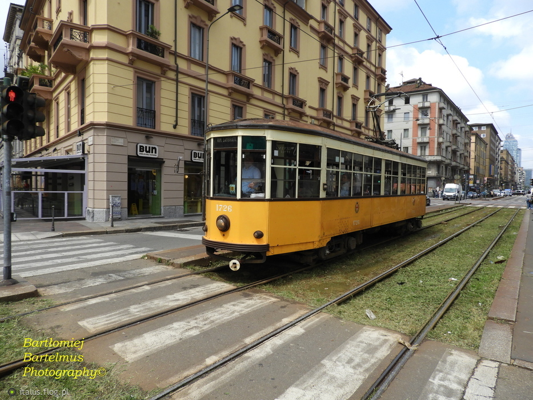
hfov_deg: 71.6
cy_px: 200
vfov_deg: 56.8
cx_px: 266
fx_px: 370
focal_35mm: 24
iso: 100
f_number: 3.3
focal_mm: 4.3
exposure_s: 1/800
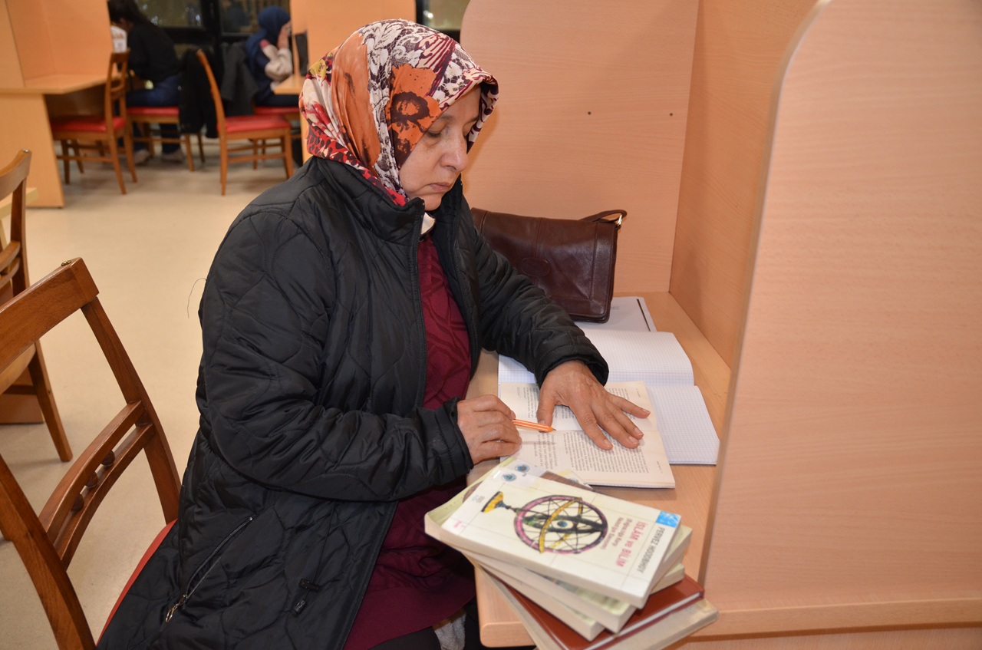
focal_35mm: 30
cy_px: 325
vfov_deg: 43.4
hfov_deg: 62.0
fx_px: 816
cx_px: 491
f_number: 2.8
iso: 800
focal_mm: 20
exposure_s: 1/60
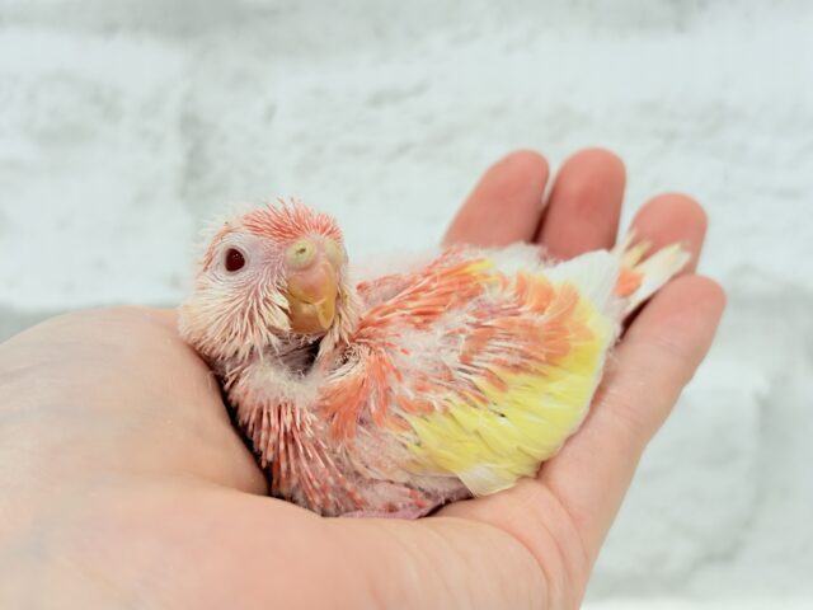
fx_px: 1221
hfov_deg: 36.8
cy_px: 305
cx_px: 406
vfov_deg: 28.0
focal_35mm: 52
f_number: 1.6
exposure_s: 1/100
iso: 64
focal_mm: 5.96
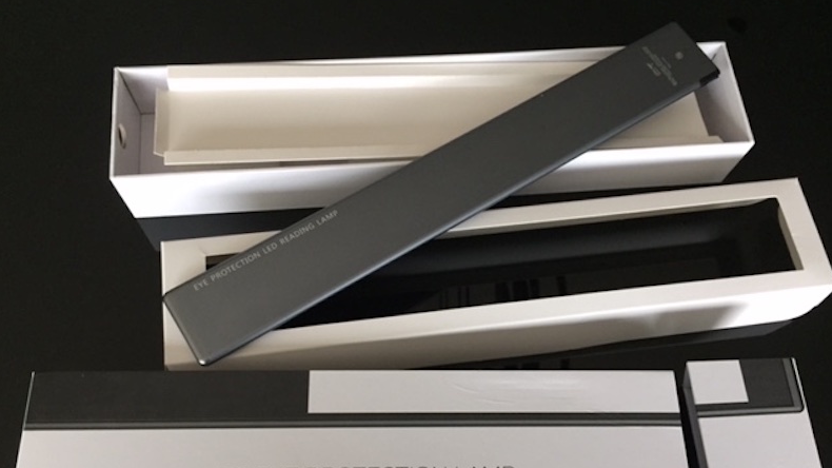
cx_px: 415
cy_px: 305
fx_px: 706
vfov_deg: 36.3
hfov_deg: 61.0
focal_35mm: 32
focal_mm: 4.15
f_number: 2.2
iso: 160
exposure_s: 1/30
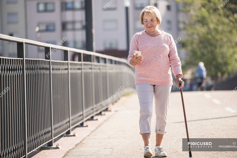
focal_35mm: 171
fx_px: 1126
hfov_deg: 12.0
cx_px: 128
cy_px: 73
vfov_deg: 8.0
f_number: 2.8
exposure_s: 1/1250
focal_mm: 155
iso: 200
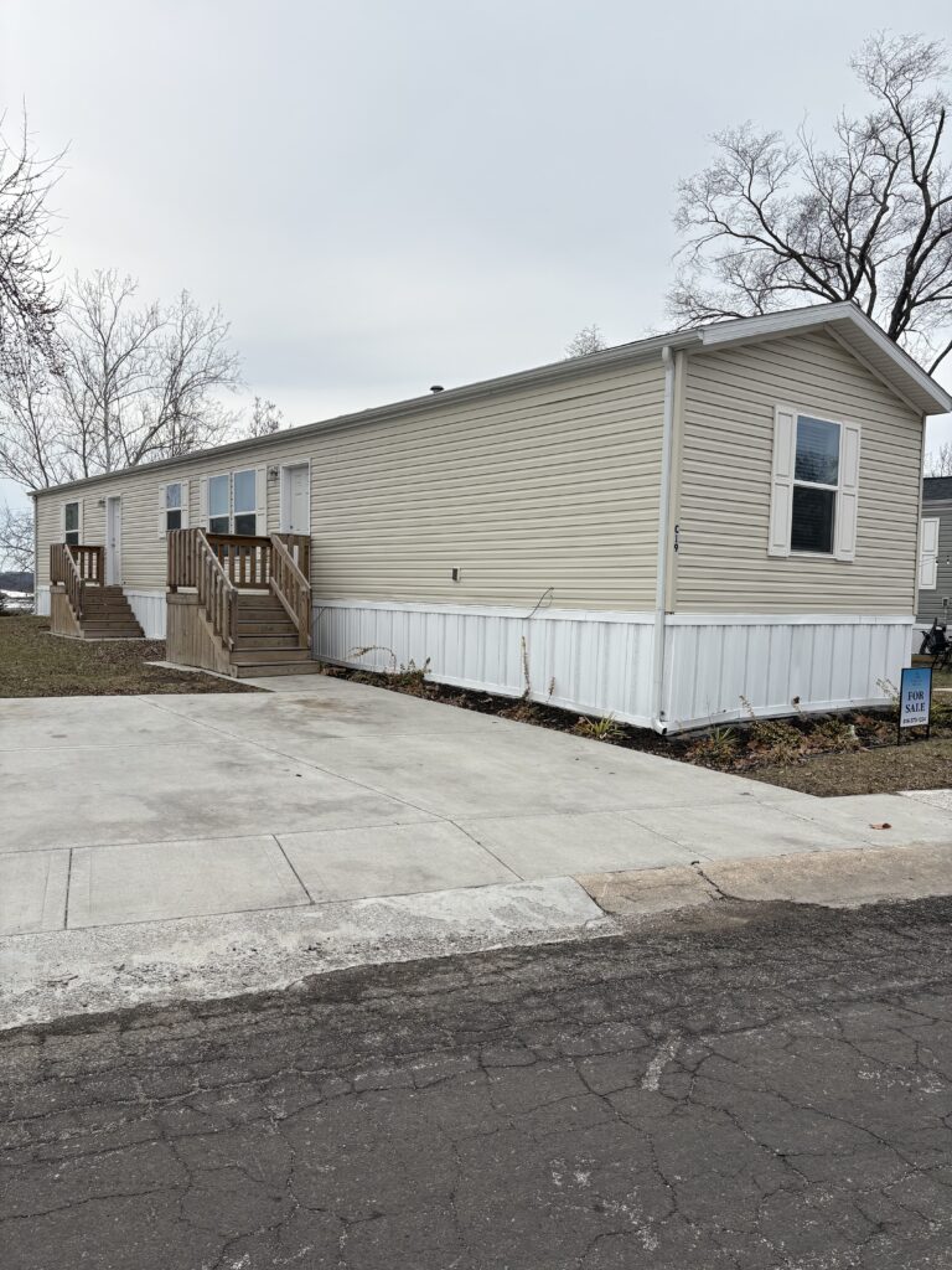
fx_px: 953
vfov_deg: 67.3
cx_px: 476
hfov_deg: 53.1
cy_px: 635
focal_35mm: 26
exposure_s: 1/2451
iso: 50
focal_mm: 5.96
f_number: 1.6
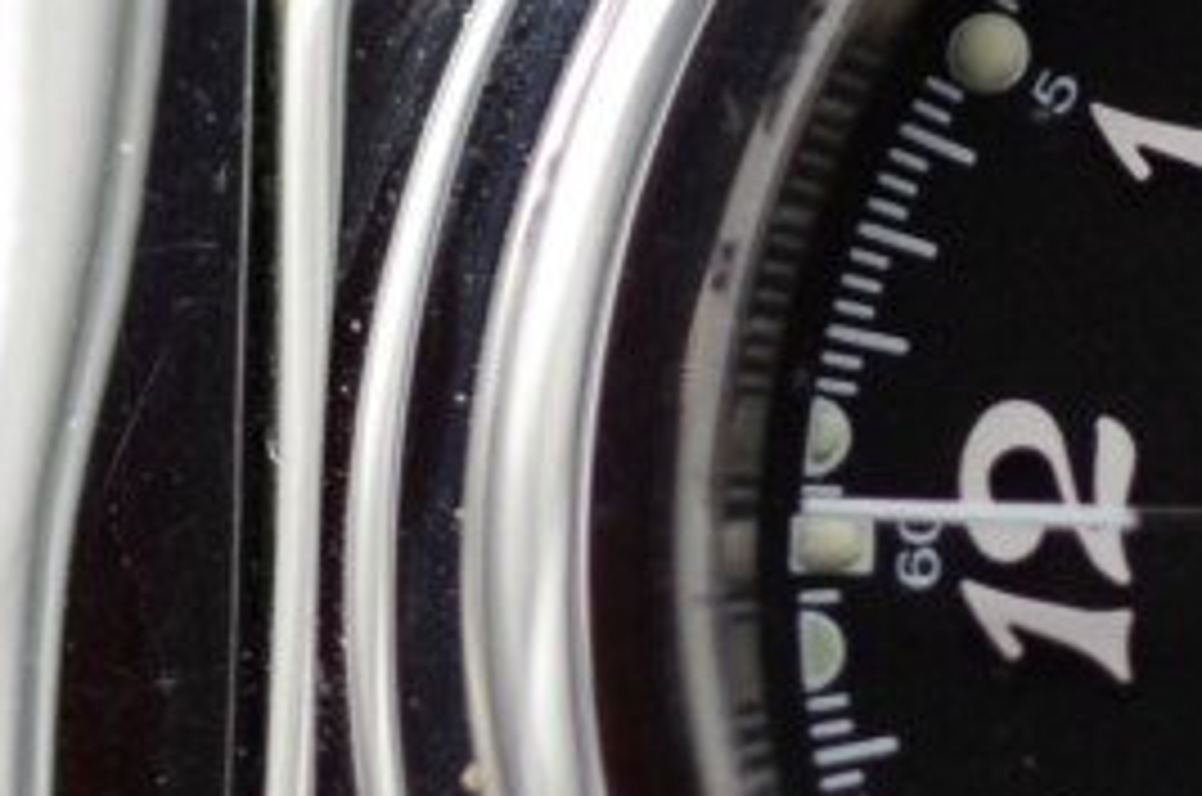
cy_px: 605
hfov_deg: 4.3
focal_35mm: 472
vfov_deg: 2.9
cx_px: 1814
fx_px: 15731
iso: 800
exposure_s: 1/400
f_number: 3.5
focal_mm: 60
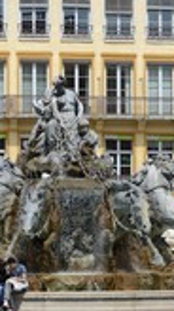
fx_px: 838
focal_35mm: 102
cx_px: 49
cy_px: 203
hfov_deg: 11.8
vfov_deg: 20.9
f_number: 10
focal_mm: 38
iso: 200
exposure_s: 1/320
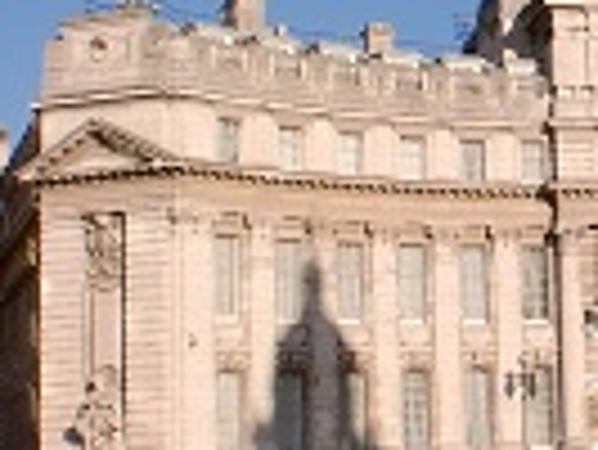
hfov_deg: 18.2
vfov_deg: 14.8
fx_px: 1729
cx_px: 791
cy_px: 187
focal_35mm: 100
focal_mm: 6.3
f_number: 5.6
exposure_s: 1/400
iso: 64
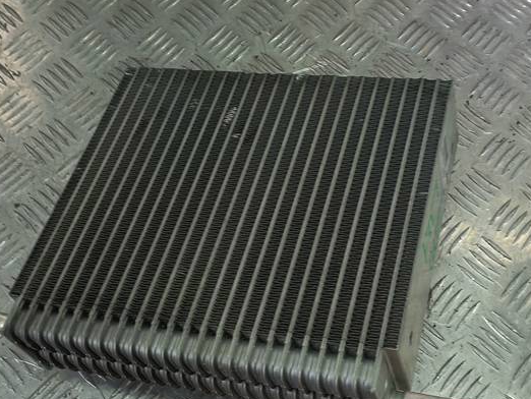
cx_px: 331
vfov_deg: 29.7
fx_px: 752
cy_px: 192
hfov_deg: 38.7
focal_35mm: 49
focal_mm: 4.6
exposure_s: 1/50
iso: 40
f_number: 1.8
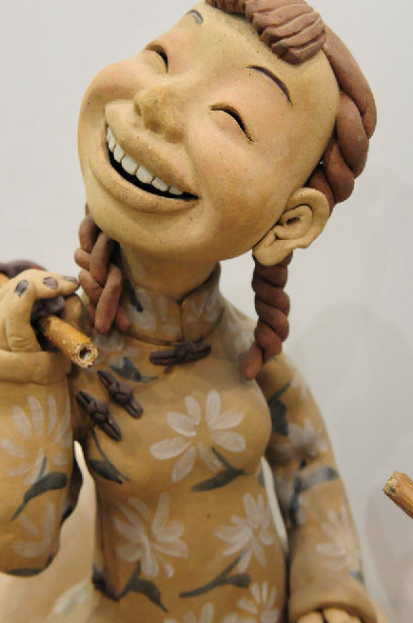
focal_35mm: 58
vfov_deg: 34.5
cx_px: 206
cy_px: 292
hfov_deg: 23.3
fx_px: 1001
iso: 2000
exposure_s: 1/40
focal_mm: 28
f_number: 4
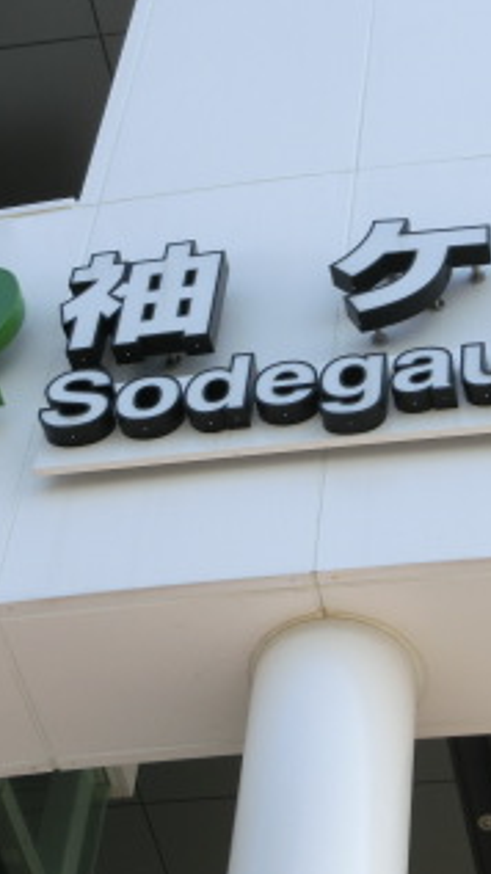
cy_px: 320
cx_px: 375
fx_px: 2294
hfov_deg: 12.2
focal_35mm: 99
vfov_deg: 21.5
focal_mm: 8
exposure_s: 1/320
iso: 80
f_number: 4.4
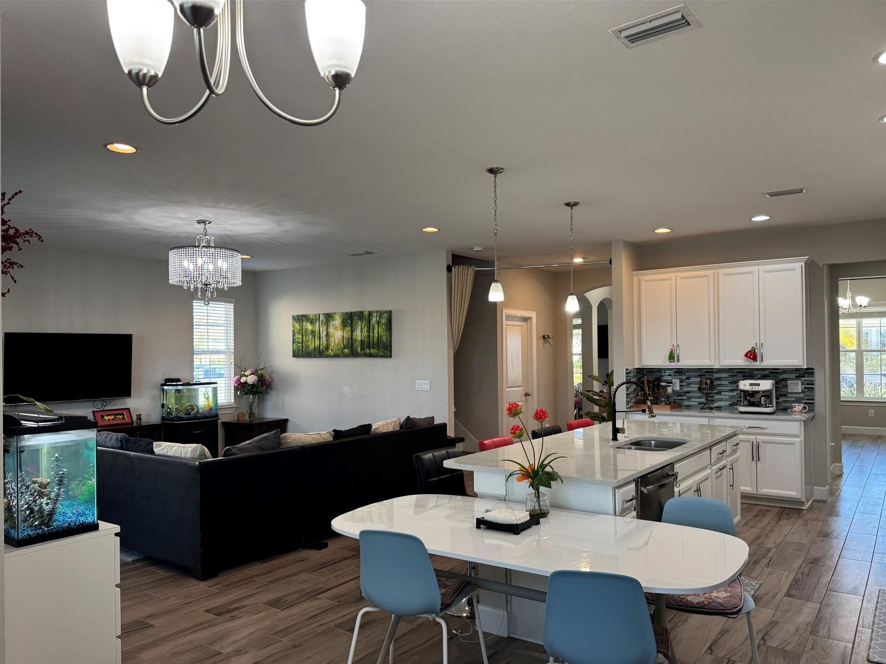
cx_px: 457
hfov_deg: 69.4
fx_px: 640
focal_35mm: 25
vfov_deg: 54.9
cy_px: 345
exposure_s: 1/120
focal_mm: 6.76
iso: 125
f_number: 1.78
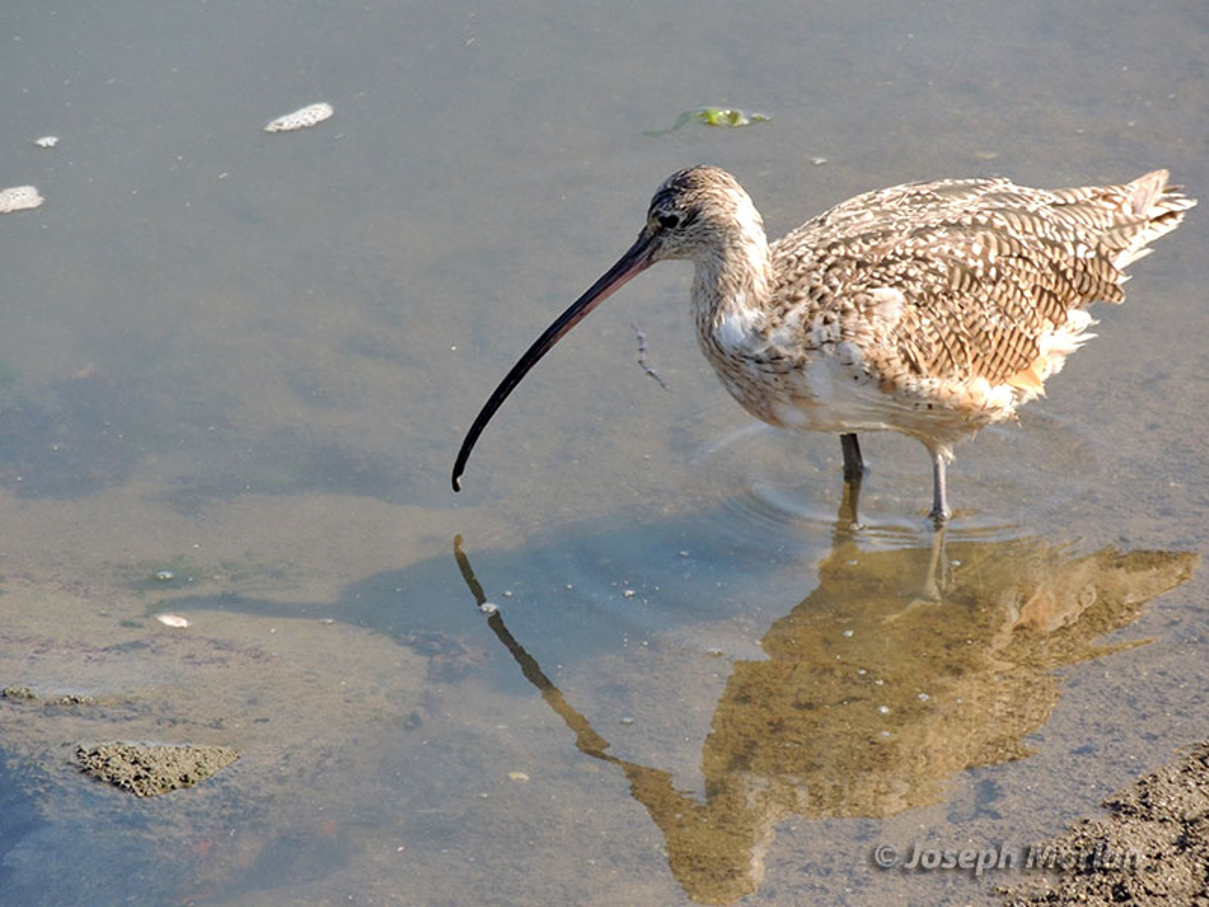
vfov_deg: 3.0
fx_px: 17463
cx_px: 604
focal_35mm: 500
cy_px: 454
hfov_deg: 4.0
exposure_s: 1/800
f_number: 4.9
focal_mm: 89.1
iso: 360
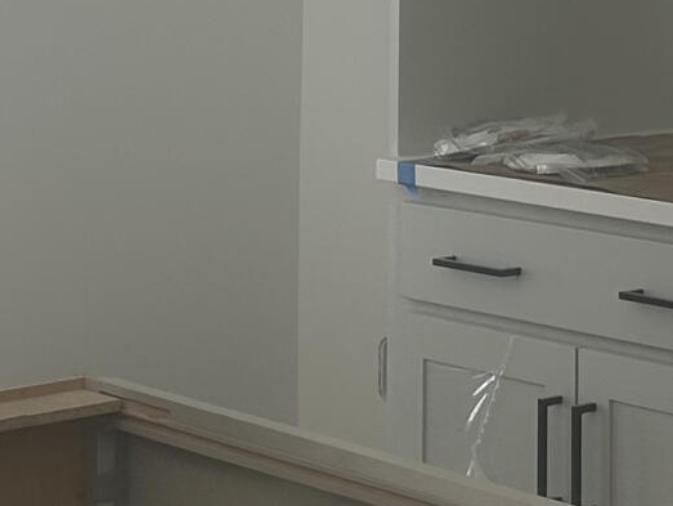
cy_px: -196
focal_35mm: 149
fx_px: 2899
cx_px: 501
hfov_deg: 13.2
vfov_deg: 9.7
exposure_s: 1/224
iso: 40
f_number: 1.5
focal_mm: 5.7
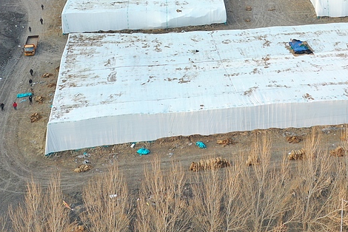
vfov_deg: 21.5
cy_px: -4
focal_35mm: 61
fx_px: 590
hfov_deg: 32.5
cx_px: 241
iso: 100
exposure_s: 1/80
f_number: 4
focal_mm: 10.26
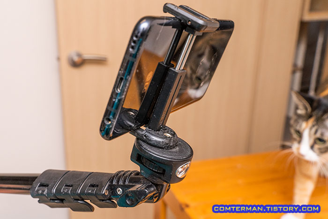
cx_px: 164
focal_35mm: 34
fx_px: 310
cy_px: 110
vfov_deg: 38.9
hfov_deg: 55.8
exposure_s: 1/200
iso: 500
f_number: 9
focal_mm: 34
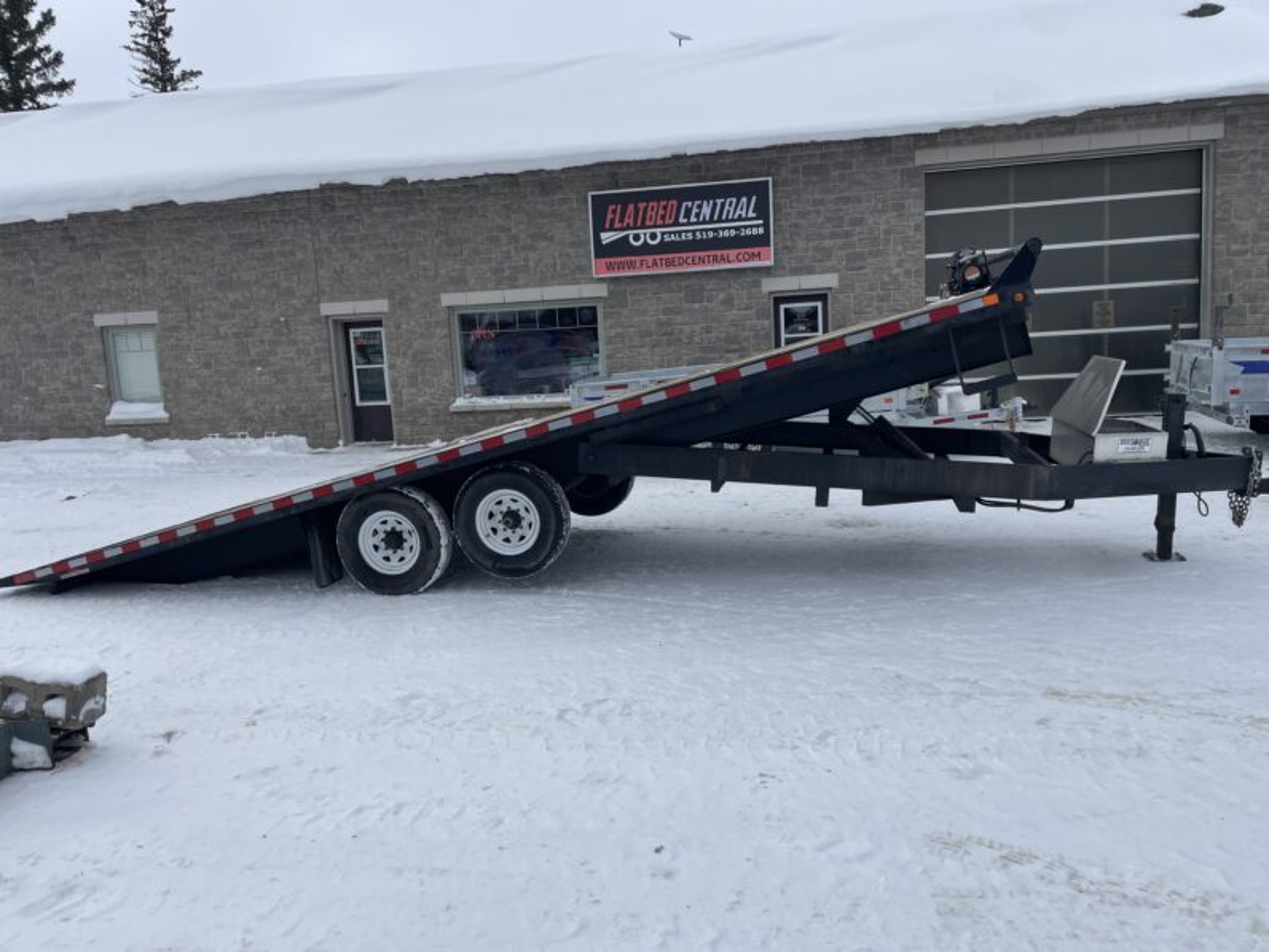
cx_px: 634
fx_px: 953
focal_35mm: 26
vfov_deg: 53.1
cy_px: 476
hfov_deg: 67.3
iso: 32
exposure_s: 1/5556
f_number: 1.6
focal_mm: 4.2
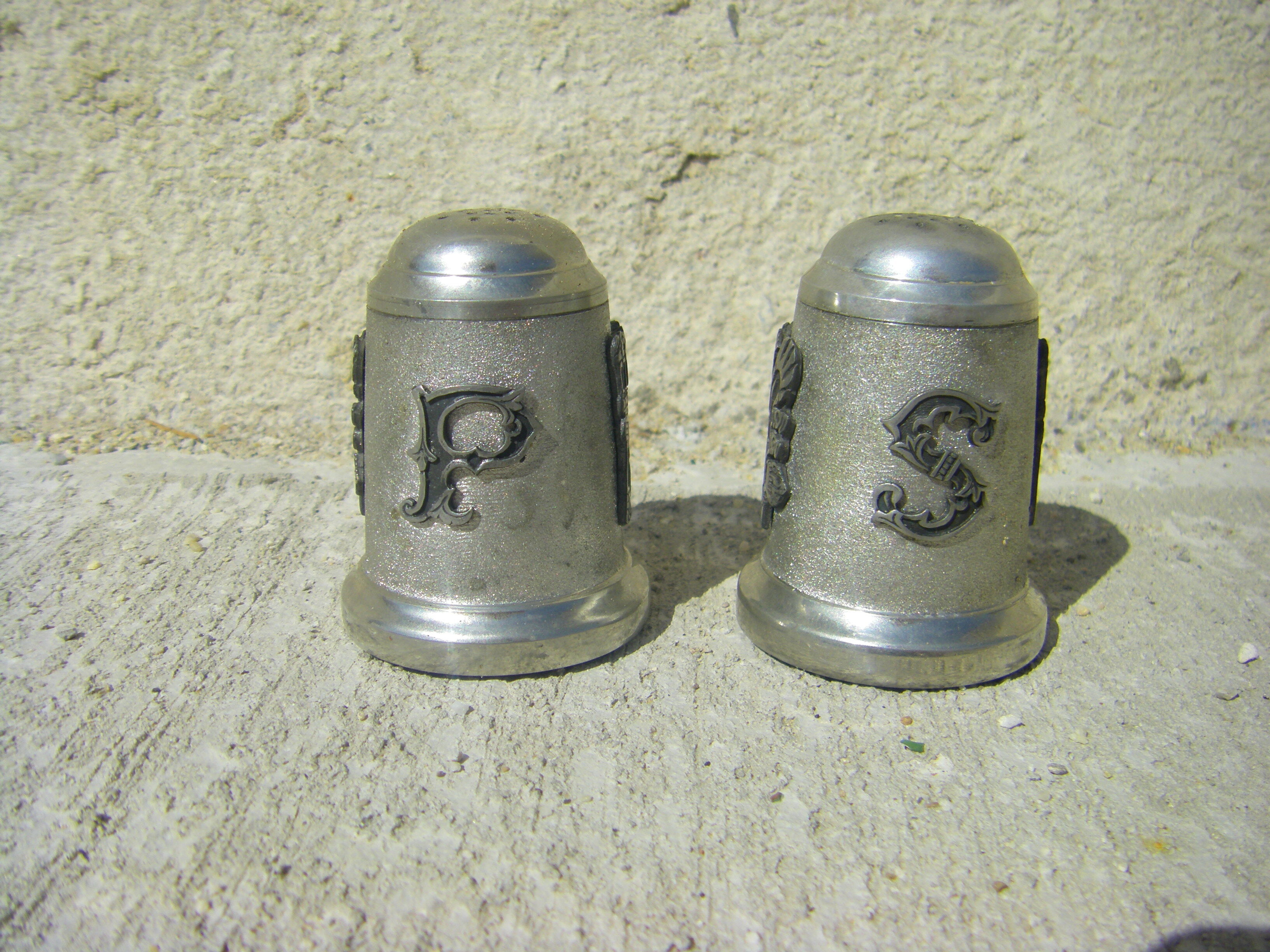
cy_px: 476
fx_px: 1394
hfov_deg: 49.0
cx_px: 635
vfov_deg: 37.7
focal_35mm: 38
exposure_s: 1/400
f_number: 7
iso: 64
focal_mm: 6.3
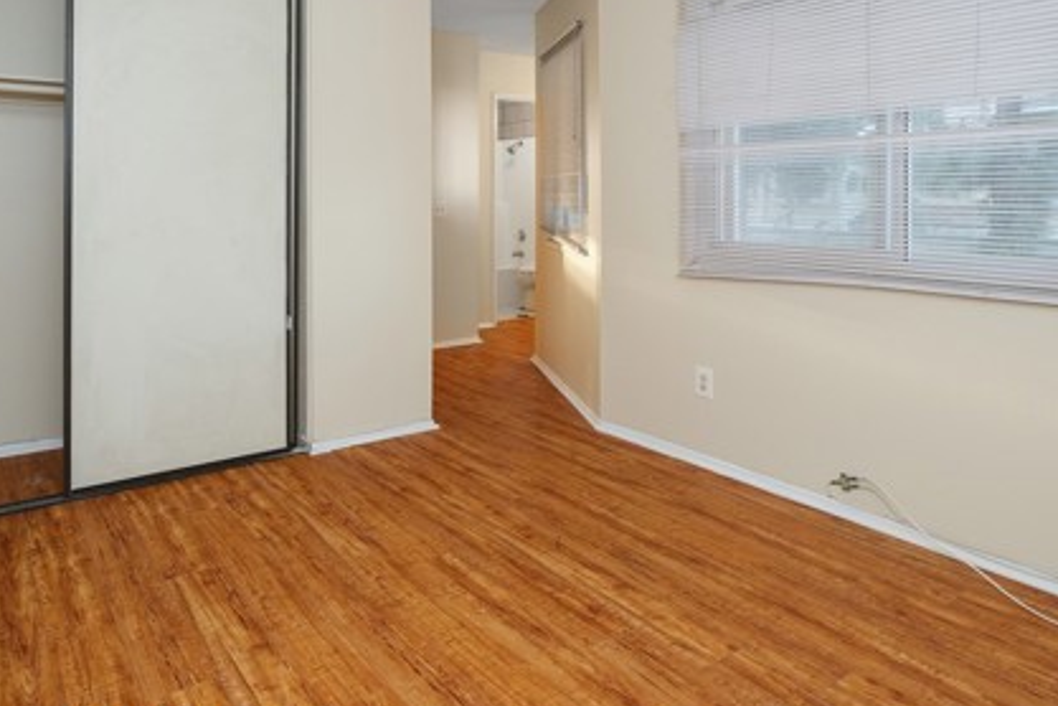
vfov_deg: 53.9
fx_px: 676
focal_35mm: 23
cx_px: 429
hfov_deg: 75.3
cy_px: 230
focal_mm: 10
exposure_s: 1/2.5
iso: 400
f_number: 5.6
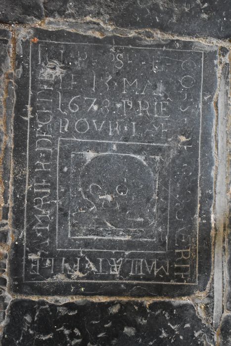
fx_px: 519
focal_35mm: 54
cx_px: 116
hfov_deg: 25.1
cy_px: 173
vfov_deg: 36.9
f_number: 4.8
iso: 8000
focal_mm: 36
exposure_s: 1/60
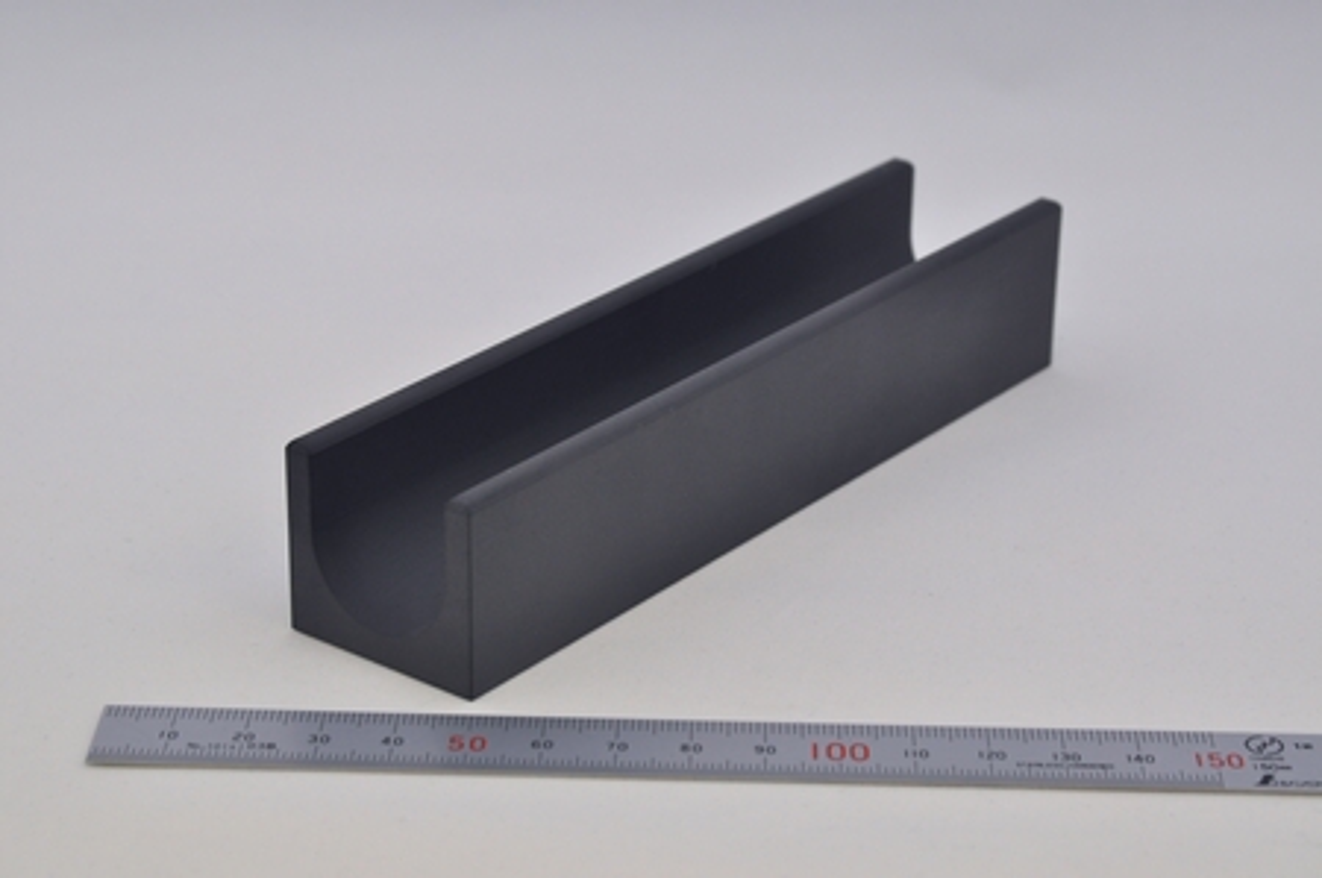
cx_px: 661
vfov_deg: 13.0
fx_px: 3852
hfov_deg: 19.5
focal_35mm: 105
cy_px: 439
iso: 800
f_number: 10
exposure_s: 1/60
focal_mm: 70
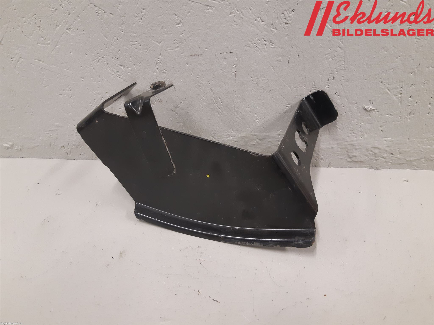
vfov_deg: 53.1
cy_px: 162
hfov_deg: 67.3
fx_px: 326
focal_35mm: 26
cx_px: 217
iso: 200
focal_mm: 3.93
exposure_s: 1/50
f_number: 1.7
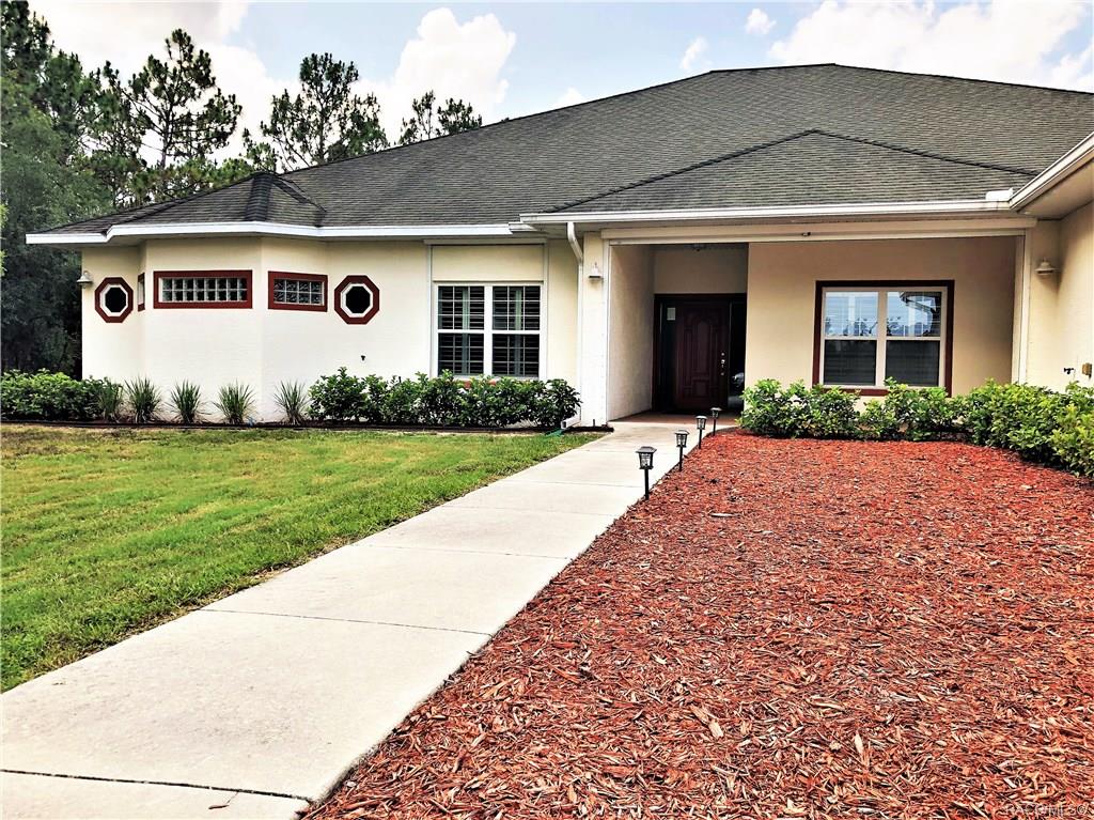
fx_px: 884
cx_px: 547
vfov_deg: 49.7
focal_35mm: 28
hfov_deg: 63.5
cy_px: 410
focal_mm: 3.99
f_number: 1.8
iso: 20
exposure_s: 1/592
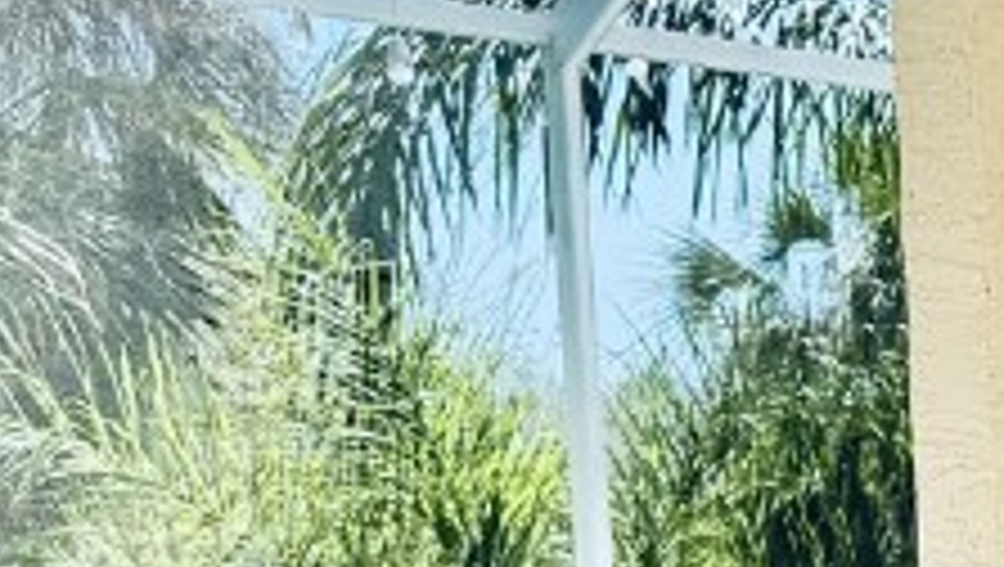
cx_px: 1801
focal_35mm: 120
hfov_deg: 15.4
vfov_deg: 9.5
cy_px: 1098
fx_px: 3198
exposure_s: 1/2833
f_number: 1.78
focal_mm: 6.76
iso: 80
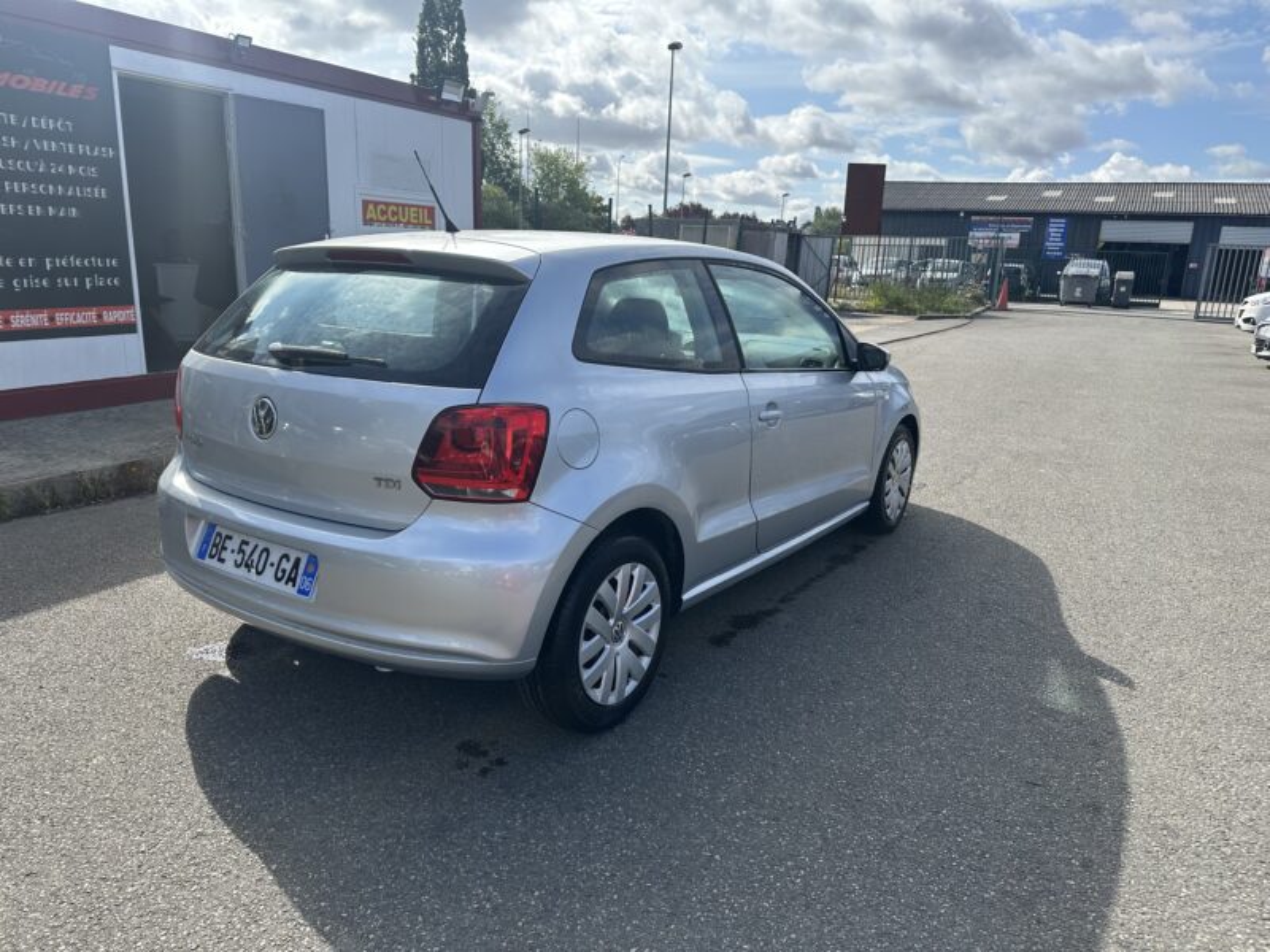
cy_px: 476
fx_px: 881
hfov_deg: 71.6
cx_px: 635
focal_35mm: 24
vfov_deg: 56.8
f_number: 1.78
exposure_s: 1/3356
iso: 80
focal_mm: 6.86
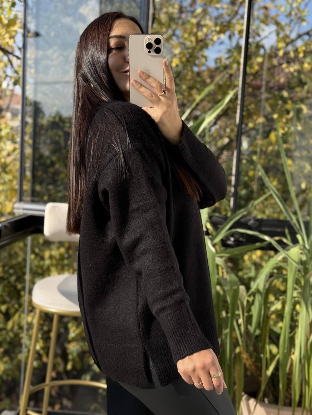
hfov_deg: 26.6
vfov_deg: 34.9
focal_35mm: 55
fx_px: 661
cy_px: 215
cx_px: 161
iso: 80
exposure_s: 1/1203
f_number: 1.78
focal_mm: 6.76
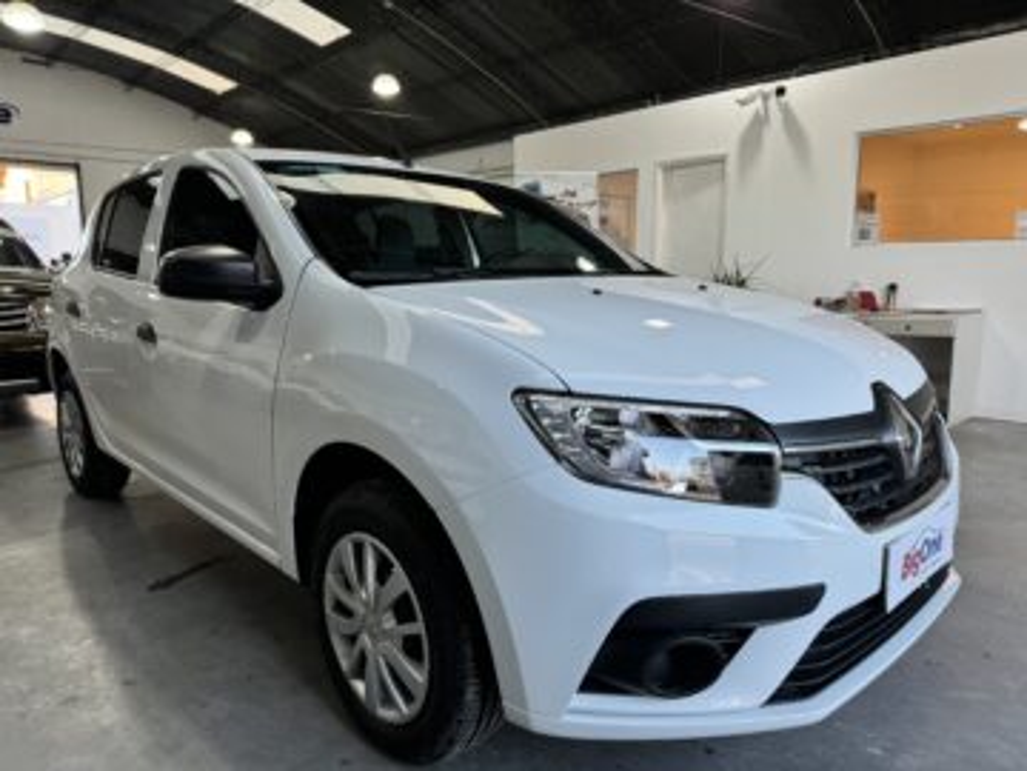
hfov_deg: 71.6
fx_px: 712
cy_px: 386
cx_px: 514
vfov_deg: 56.8
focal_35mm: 24
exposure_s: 1/121
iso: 125
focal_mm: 6.76
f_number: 1.78
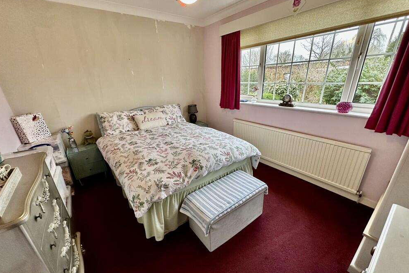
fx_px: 170
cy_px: 146
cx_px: 206
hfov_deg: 100.4
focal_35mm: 15
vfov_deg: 77.2
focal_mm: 2.22
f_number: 2.2
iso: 160
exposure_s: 1/100
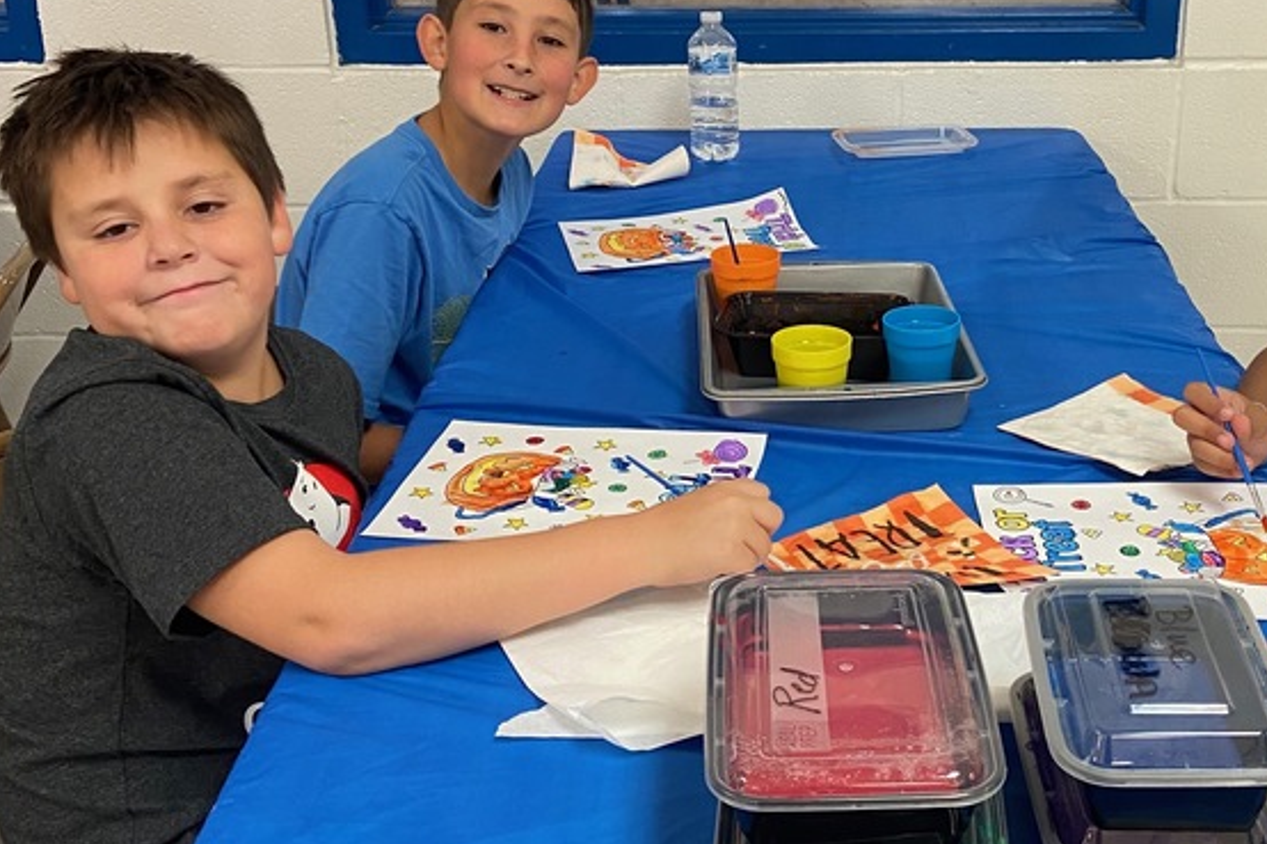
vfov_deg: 27.0
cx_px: 823
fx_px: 1759
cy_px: 368
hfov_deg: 39.2
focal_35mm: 50
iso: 100
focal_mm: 4.25
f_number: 1.8
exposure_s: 1/62
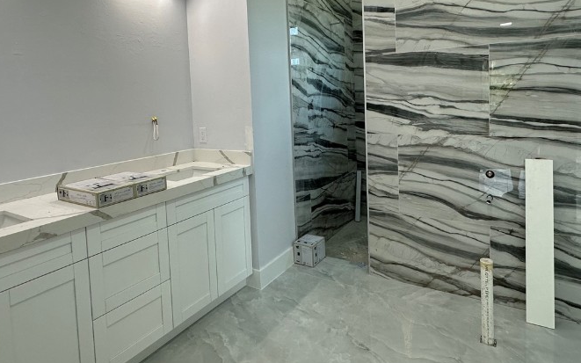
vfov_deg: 52.0
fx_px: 364
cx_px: 286
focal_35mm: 23
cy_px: 121
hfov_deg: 77.2
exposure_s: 1/120
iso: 100
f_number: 2.2
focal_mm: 2.22
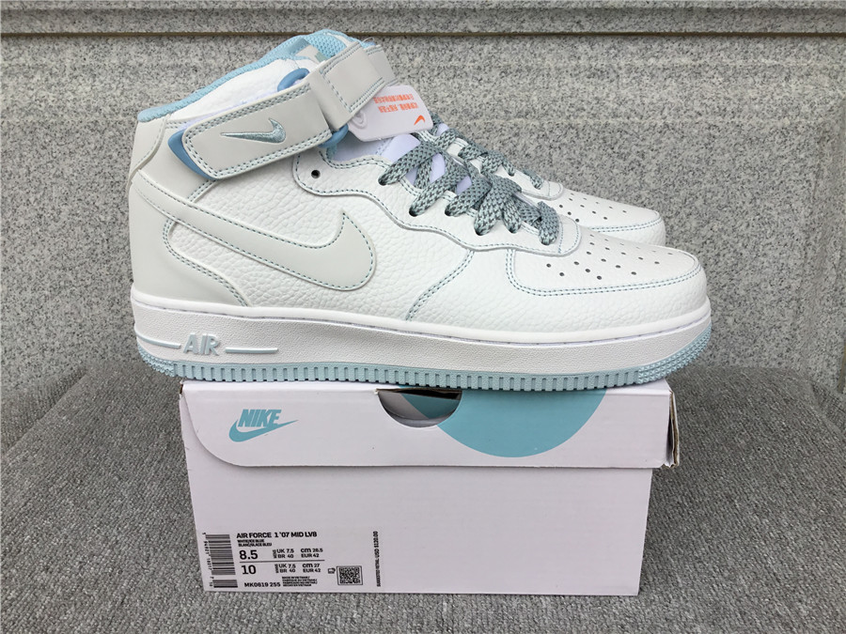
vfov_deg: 45.4
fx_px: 758
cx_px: 423
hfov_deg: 58.4
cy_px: 317
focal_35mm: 31
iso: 25
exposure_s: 1/171
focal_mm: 3.3
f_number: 2.4
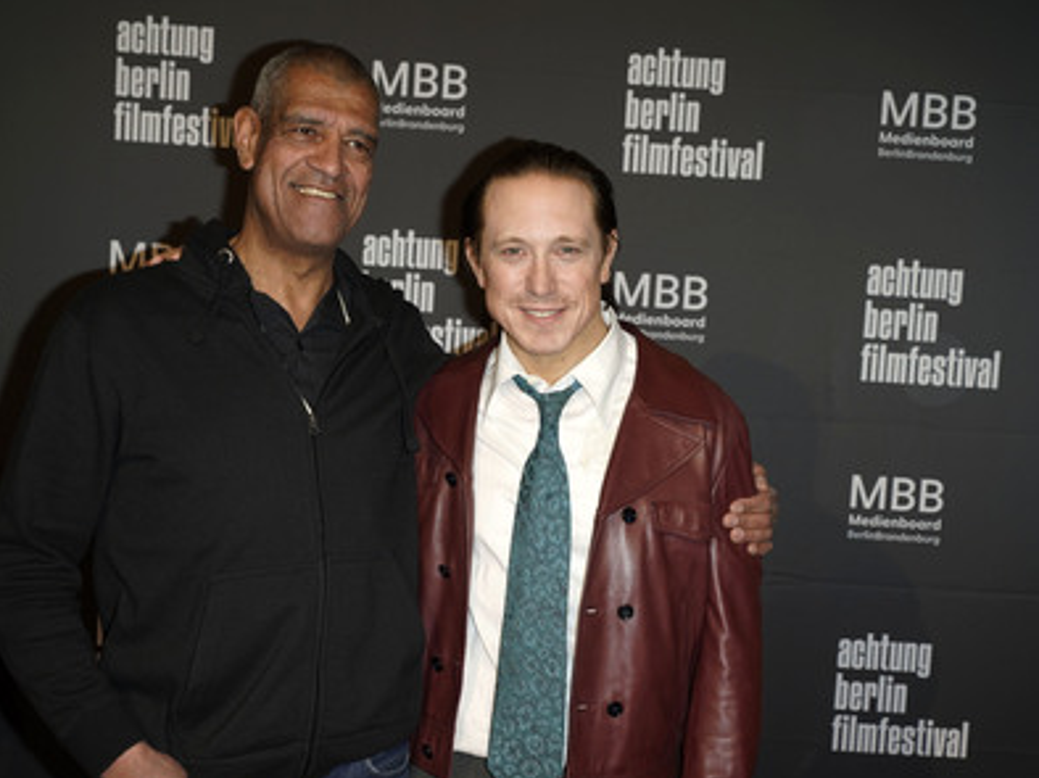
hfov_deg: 34.9
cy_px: 390
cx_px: 545
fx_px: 1650
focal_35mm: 55
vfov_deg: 26.5
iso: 320
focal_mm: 50
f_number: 5.6
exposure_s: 1/200
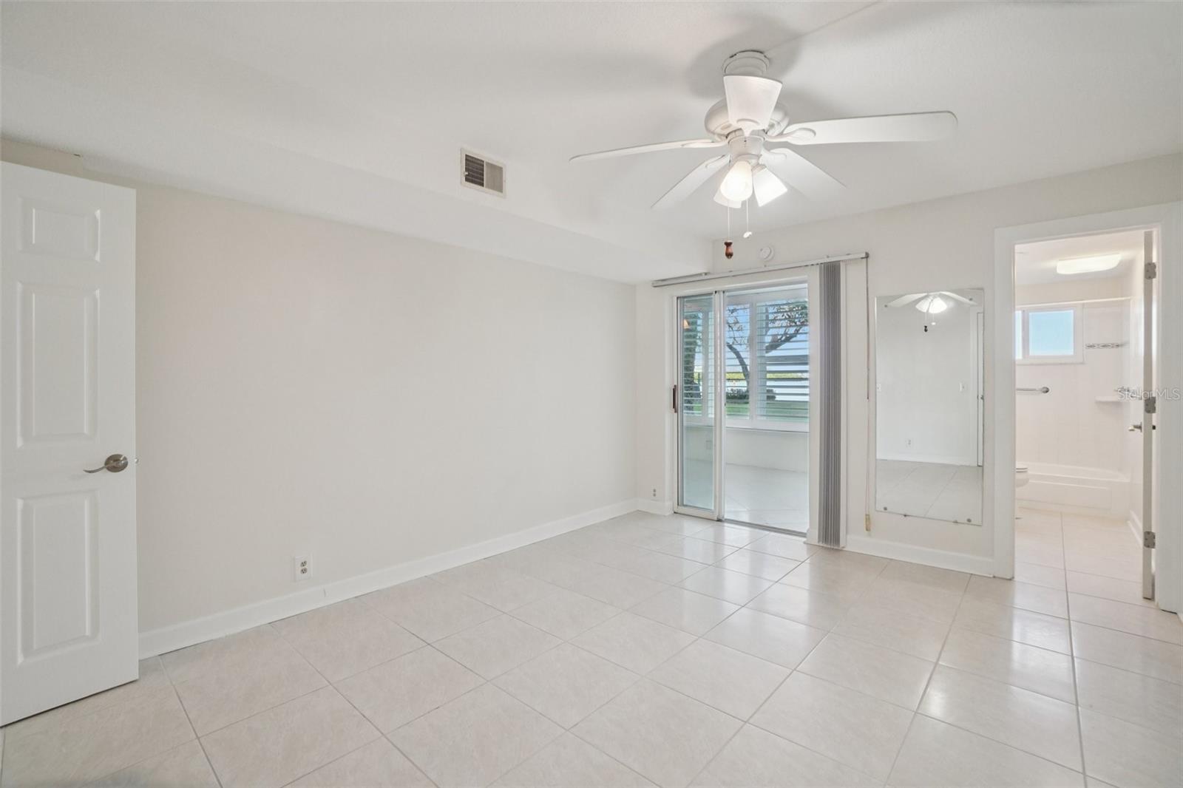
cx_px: 592
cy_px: 394
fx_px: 493
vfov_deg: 77.3
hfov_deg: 100.4
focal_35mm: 15
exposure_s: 1/30
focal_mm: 10
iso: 500
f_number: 8
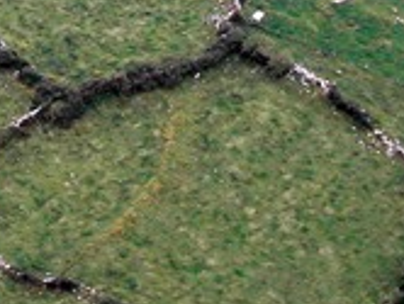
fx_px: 3015
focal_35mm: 258
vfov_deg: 5.7
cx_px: -73
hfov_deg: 7.6
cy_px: -219
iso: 100
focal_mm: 14.2
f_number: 3.7
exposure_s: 1/150
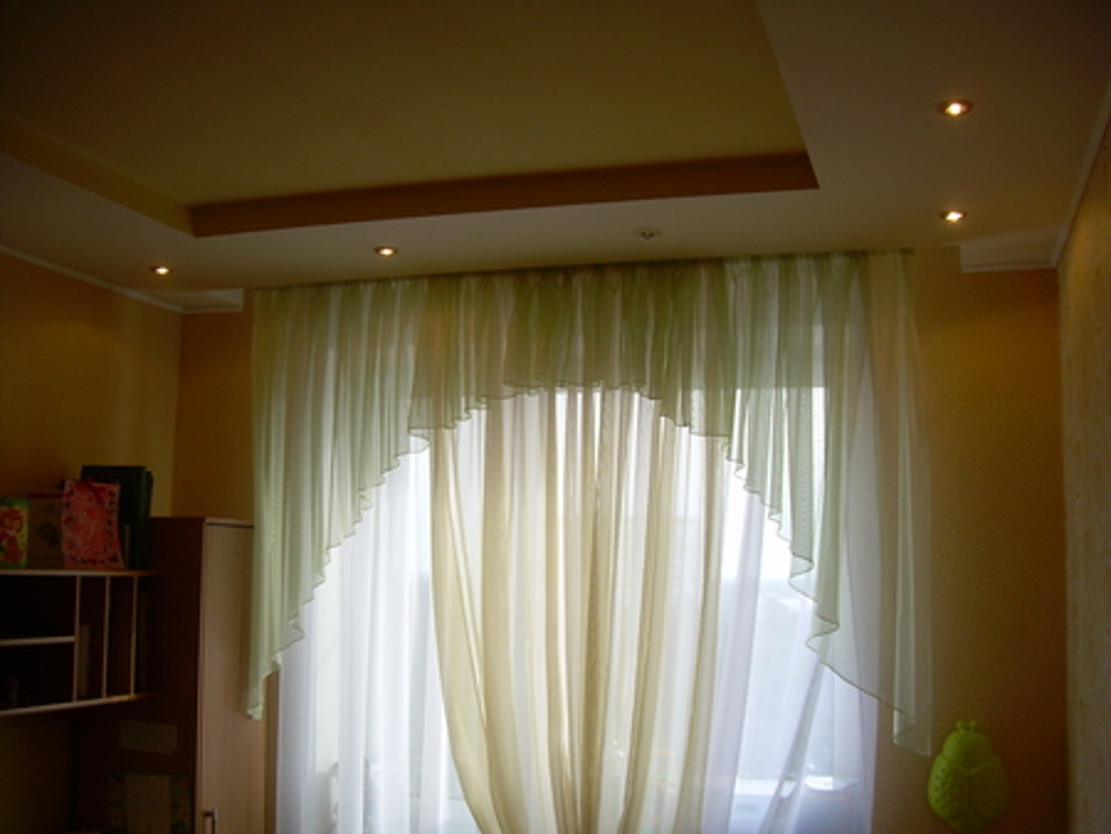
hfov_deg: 49.0
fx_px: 1220
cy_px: 417
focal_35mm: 38
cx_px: 556
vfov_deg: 37.8
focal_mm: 6.3
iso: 50
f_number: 2.8
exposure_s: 1/136
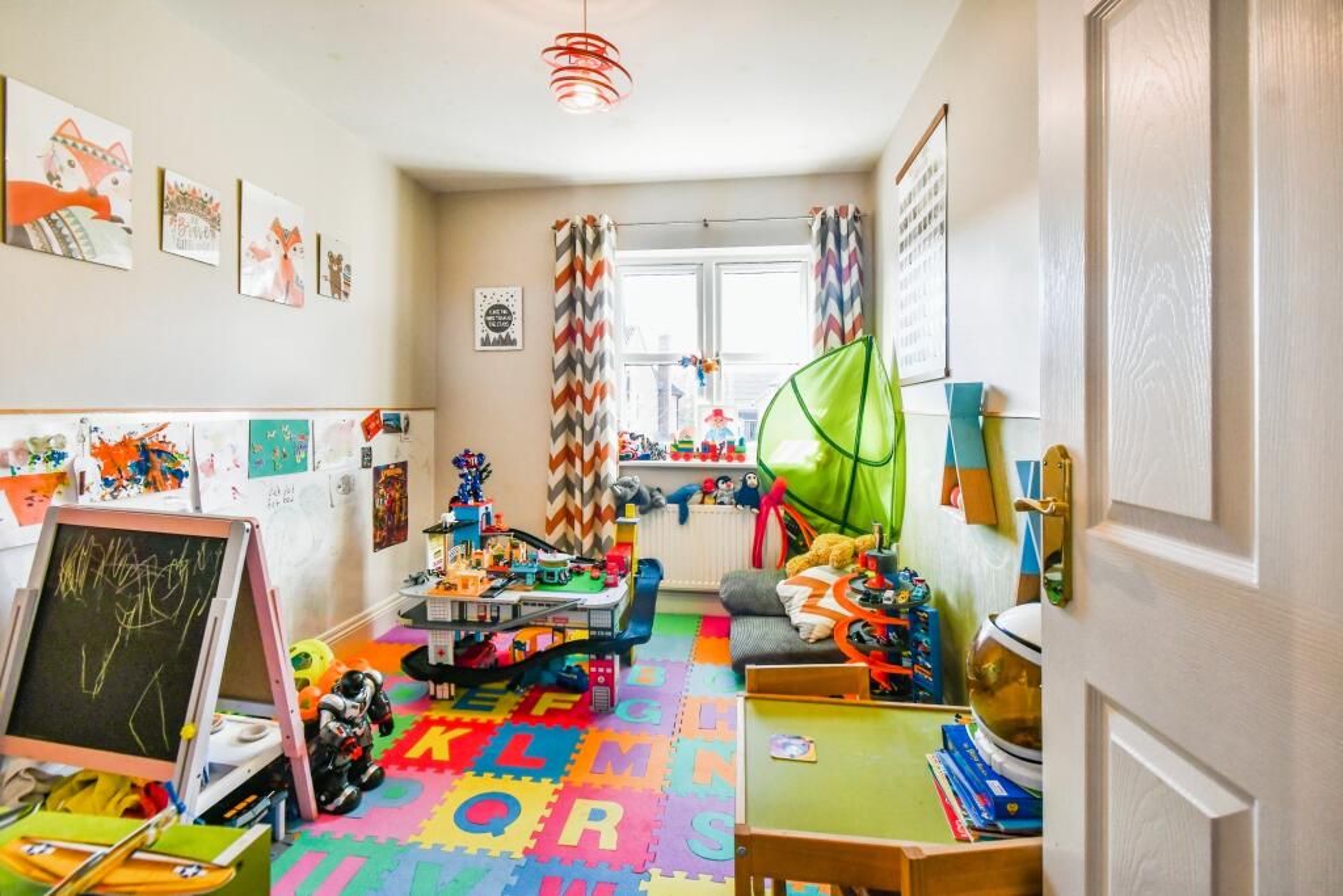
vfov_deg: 77.3
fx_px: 560
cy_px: 448
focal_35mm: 15
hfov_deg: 100.4
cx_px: 672
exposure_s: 1/20
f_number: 8
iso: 400
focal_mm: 10
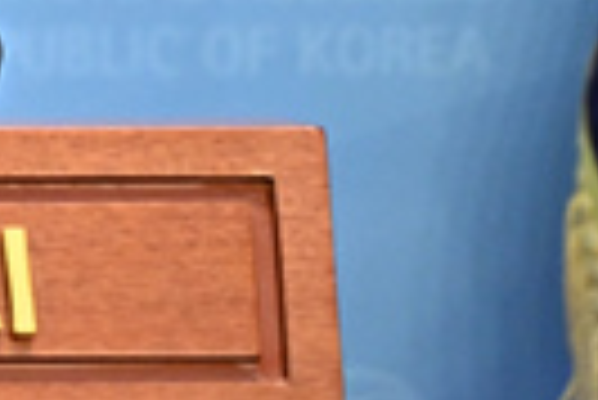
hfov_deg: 1.8
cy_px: -555
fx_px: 19190
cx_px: -647
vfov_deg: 1.2
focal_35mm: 1154
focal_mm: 240
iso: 2500
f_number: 8
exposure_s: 1/250
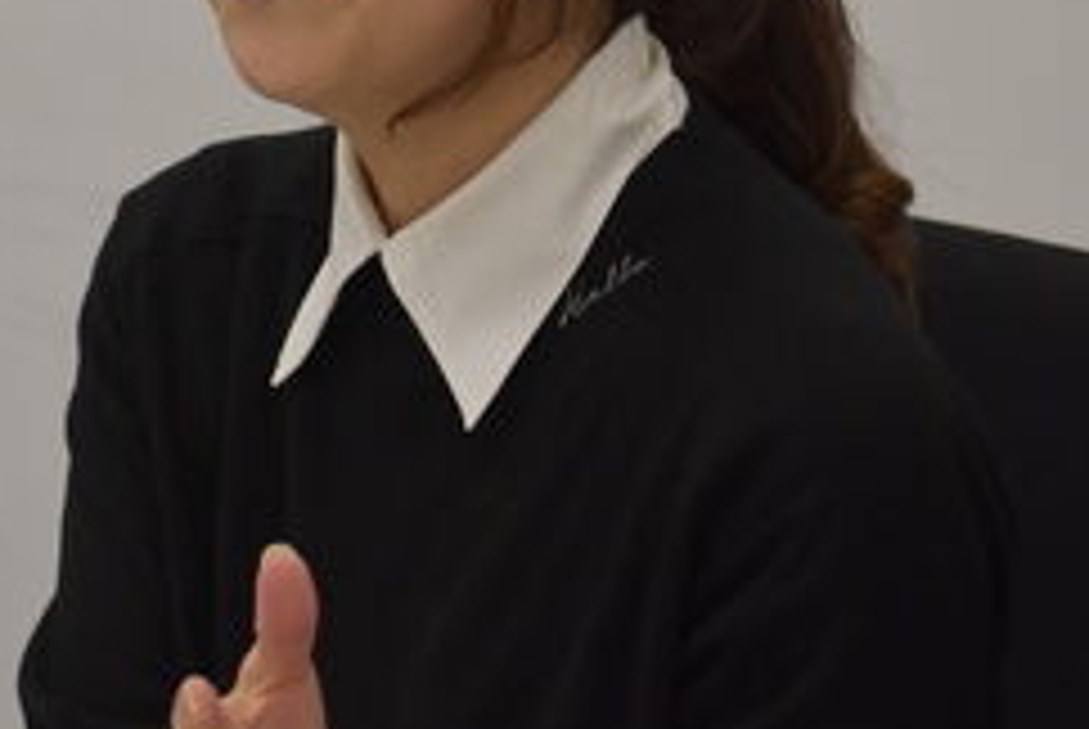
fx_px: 8361
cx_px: 79
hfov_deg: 7.4
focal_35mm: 276
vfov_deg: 5.0
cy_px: 180
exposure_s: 1/200
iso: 800
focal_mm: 85
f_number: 4.8
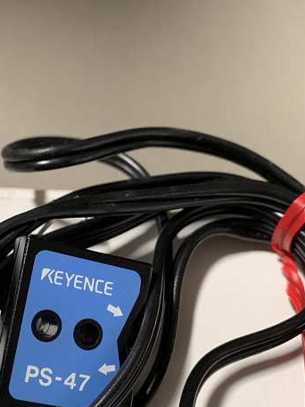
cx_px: 46
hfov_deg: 30.5
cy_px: 223
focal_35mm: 46
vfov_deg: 41.2
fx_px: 540
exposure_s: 1/60
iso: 250
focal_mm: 4.25
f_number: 1.8
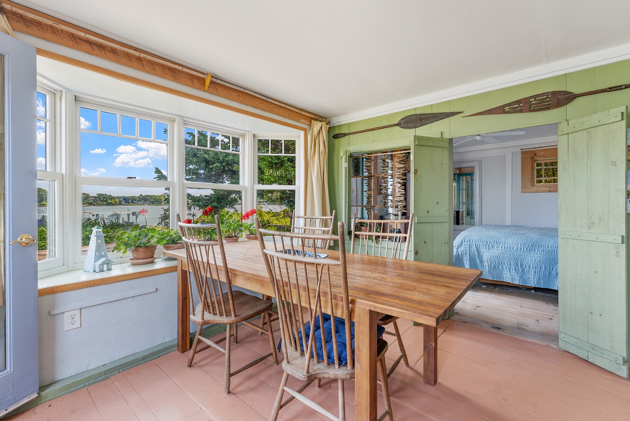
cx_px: 315
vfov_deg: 75.6
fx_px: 271
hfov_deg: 98.5
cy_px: 210
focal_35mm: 16
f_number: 8
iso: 320
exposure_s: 1/6
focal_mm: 15.5
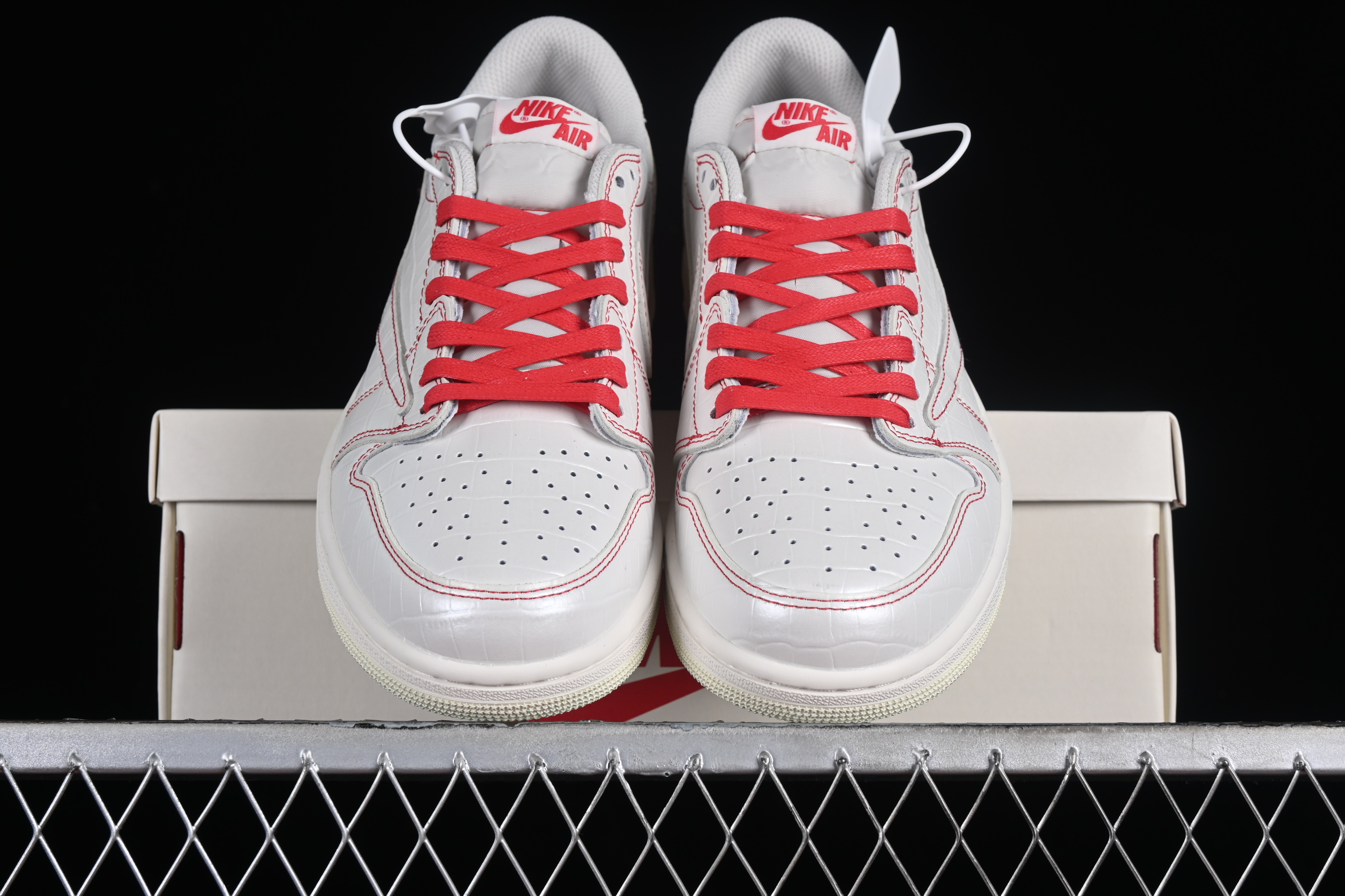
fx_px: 2802
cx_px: 672
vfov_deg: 18.2
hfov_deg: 27.0
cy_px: 448
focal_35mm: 75
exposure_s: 1/80
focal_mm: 50
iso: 160
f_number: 8
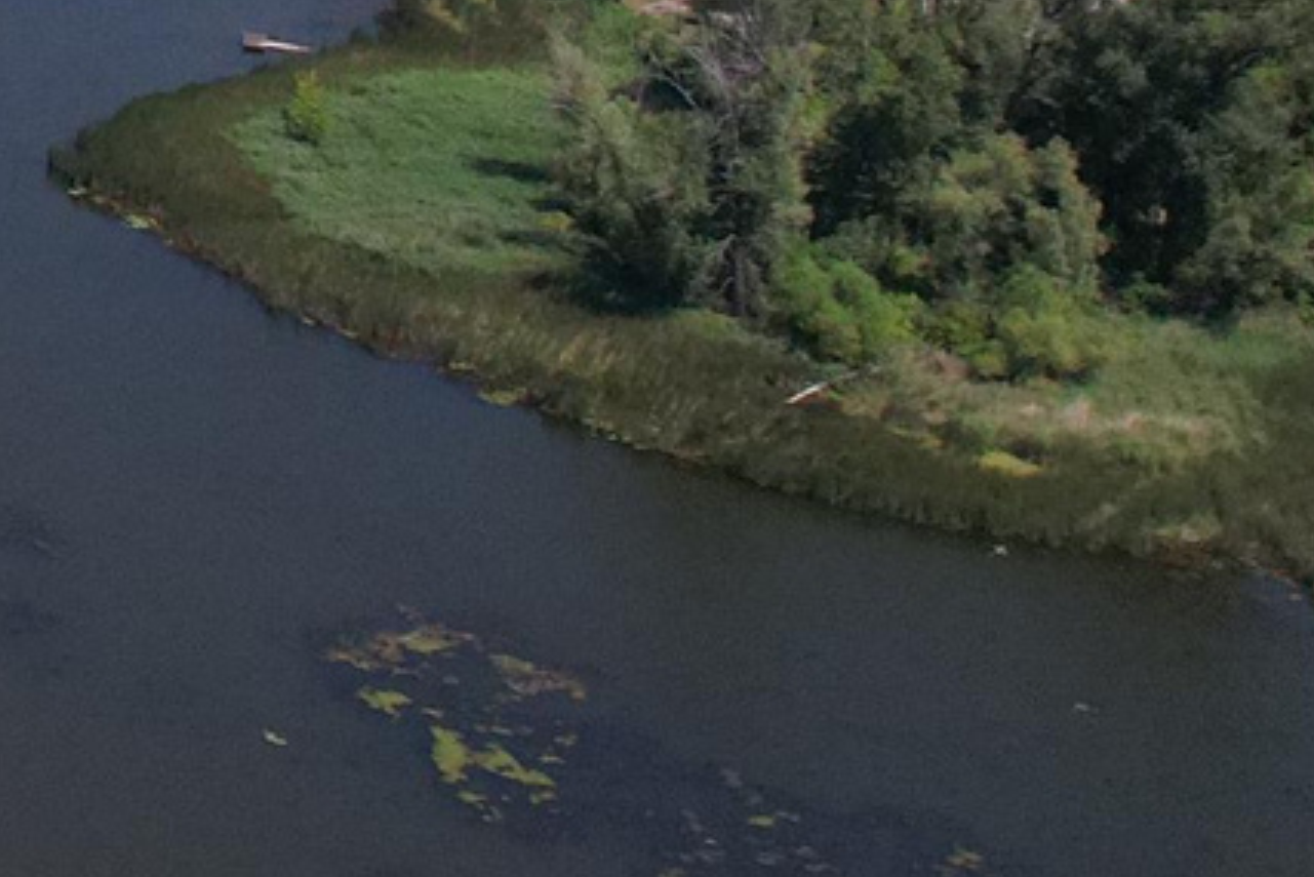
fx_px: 4819
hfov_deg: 12.8
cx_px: -1591
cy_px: -1051
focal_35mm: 132
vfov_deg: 9.5
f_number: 2.8
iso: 400
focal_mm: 8.38
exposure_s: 1/240
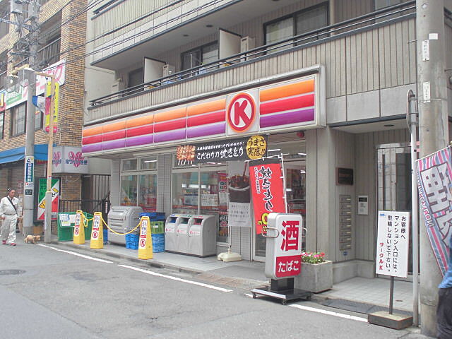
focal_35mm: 34
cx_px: 226
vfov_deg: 41.8
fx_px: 444
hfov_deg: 54.0
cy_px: 170
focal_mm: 6.1
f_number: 4
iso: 100
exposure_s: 1/125
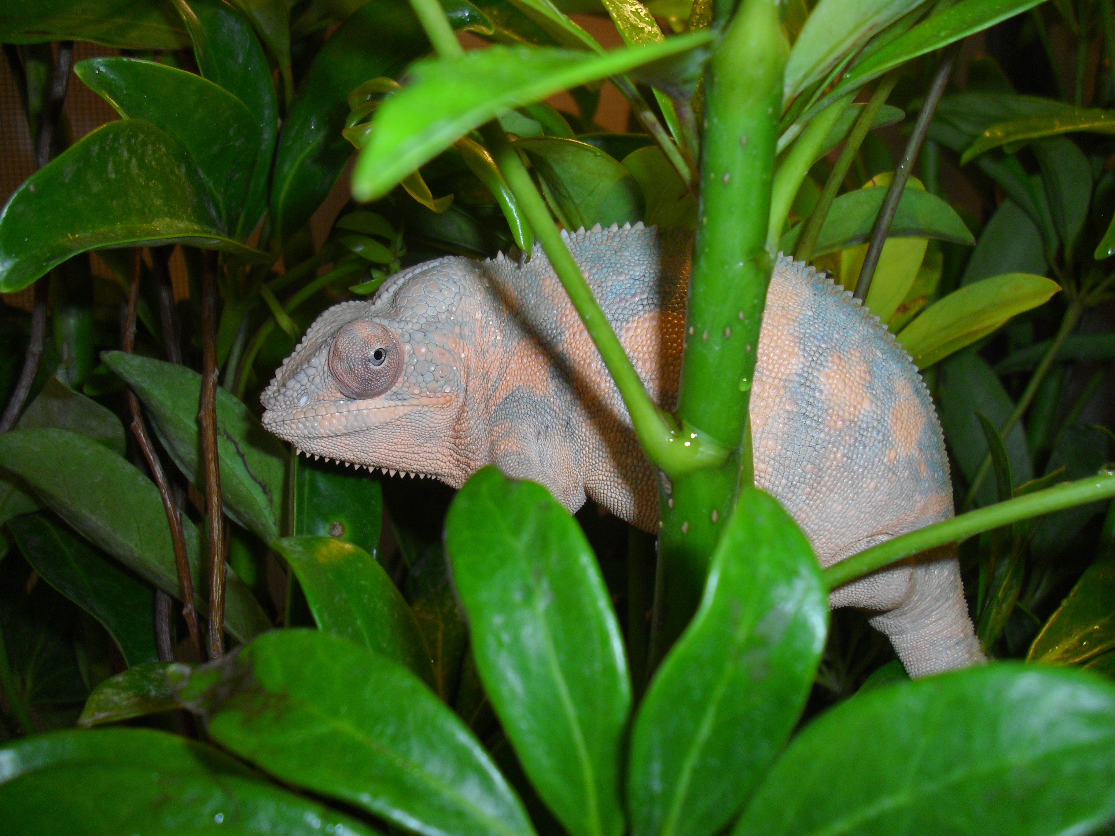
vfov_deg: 37.7
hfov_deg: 49.0
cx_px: 558
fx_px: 1224
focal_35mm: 38
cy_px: 418
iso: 110
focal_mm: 6.2
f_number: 2.8
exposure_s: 1/60
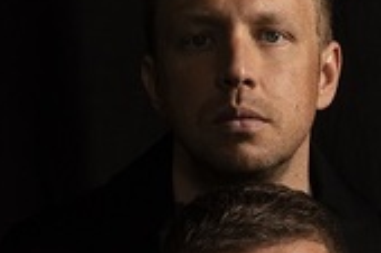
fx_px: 2559
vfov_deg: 5.6
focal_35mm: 242
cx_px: 693
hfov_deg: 8.2
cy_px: 316
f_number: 11
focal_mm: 58
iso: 200
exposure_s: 1/200
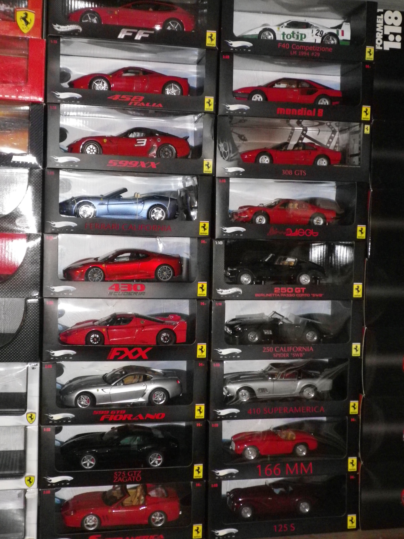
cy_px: 270
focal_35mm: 47
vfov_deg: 40.4
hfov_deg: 30.9
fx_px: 731
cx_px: 202
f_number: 4.6
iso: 800
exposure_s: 1/50
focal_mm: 8.46
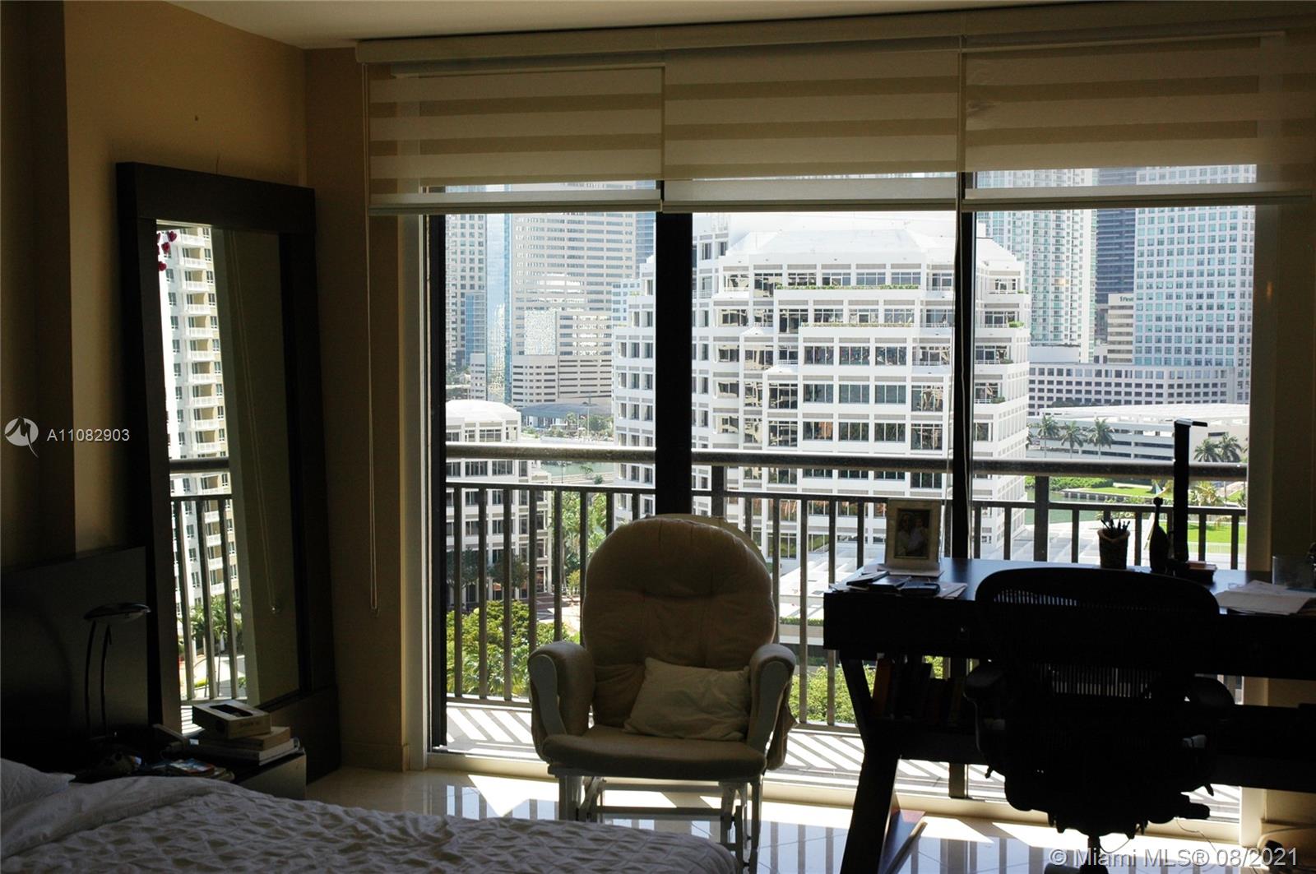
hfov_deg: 42.4
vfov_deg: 28.9
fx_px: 1698
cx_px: 658
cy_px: 437
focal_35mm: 46
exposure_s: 1/200
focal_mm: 31
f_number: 7.1
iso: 200
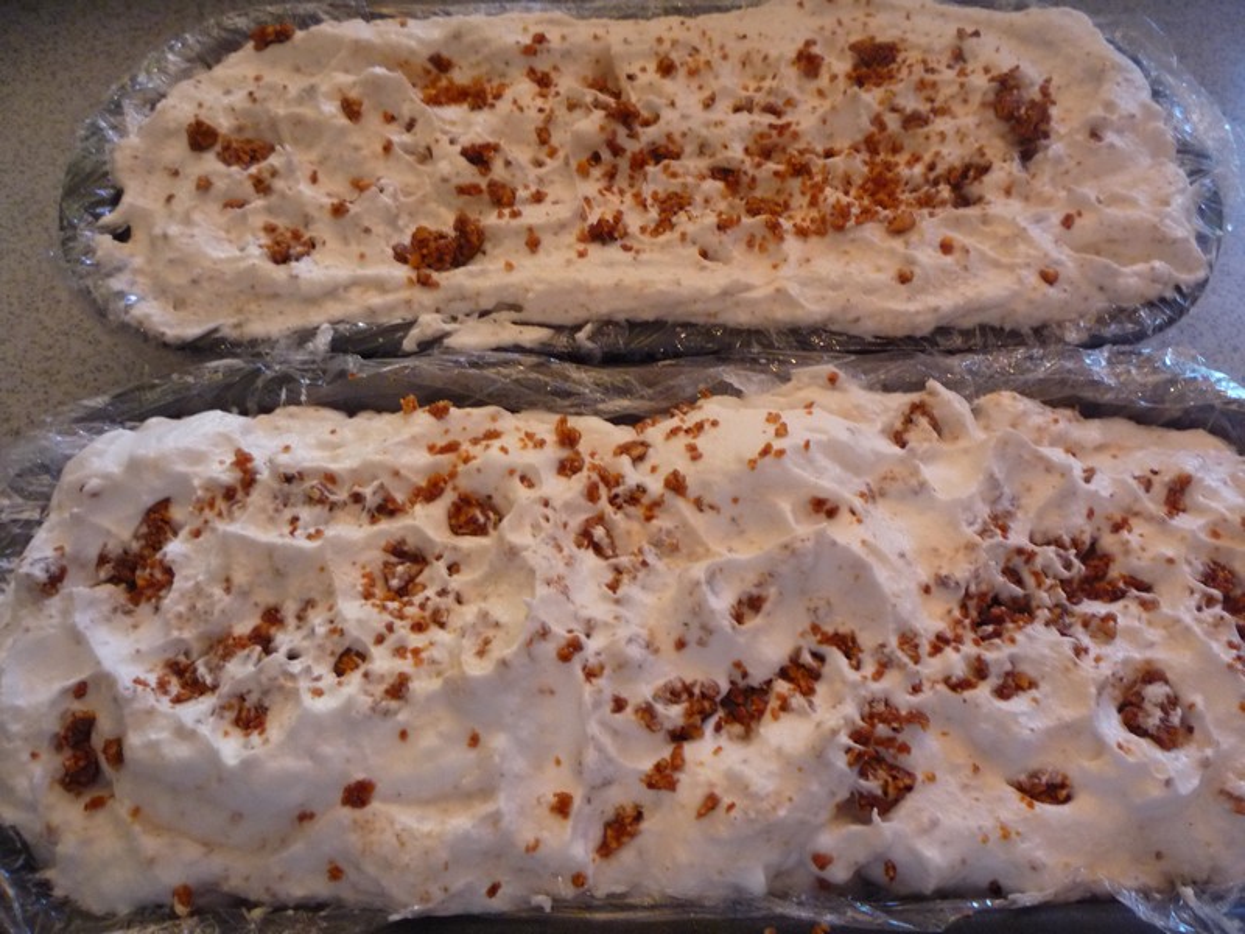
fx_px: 1079
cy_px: 467
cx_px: 622
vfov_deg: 46.8
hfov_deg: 60.0
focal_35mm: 30
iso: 400
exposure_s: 1/30
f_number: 3.3
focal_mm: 5.2
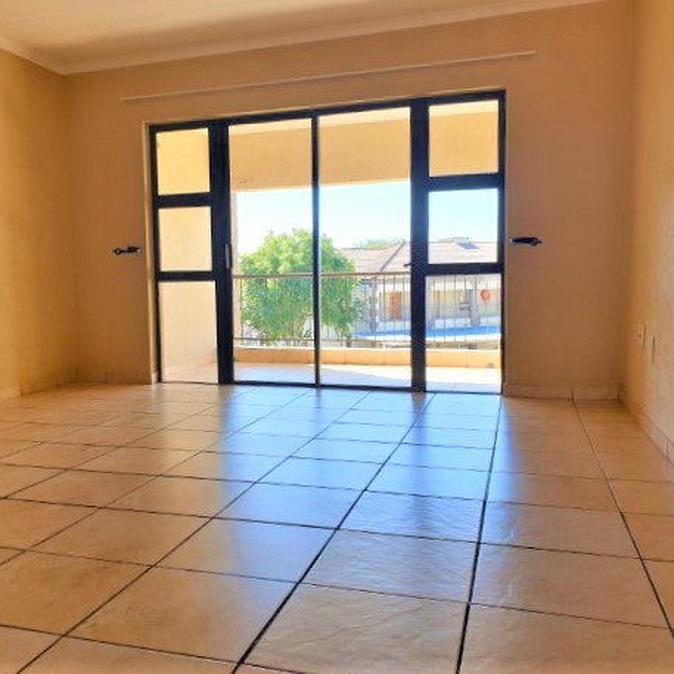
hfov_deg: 52.0
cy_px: 340
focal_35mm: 31
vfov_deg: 52.5
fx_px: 683
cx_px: 254
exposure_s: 1/169
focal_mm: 4.3
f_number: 2.4
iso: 50
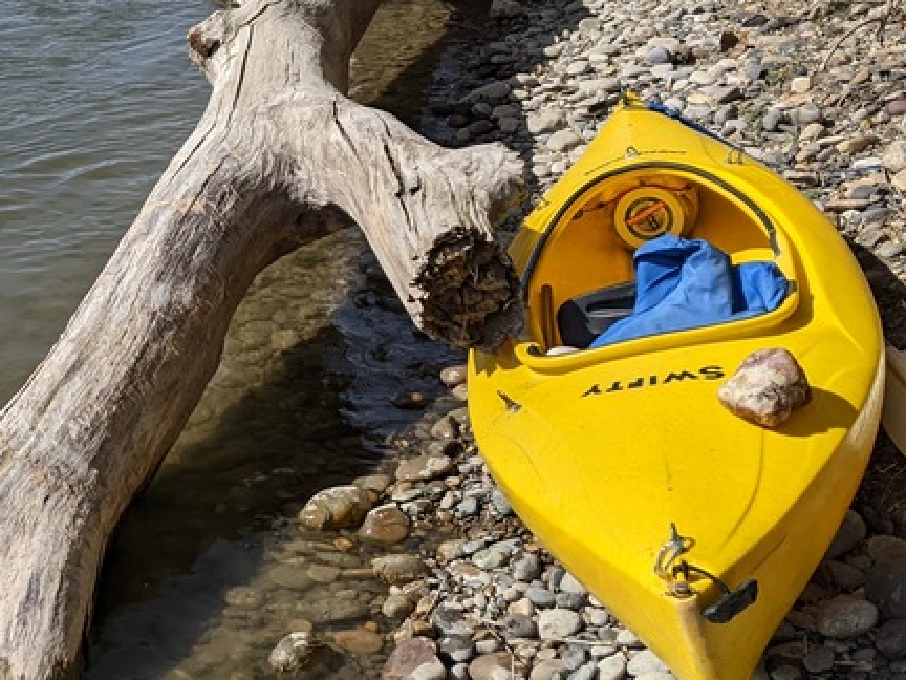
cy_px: 180
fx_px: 1675
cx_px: 69
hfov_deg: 28.9
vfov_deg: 22.7
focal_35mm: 64
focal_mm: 4.44
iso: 57
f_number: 1.8
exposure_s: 1/5882
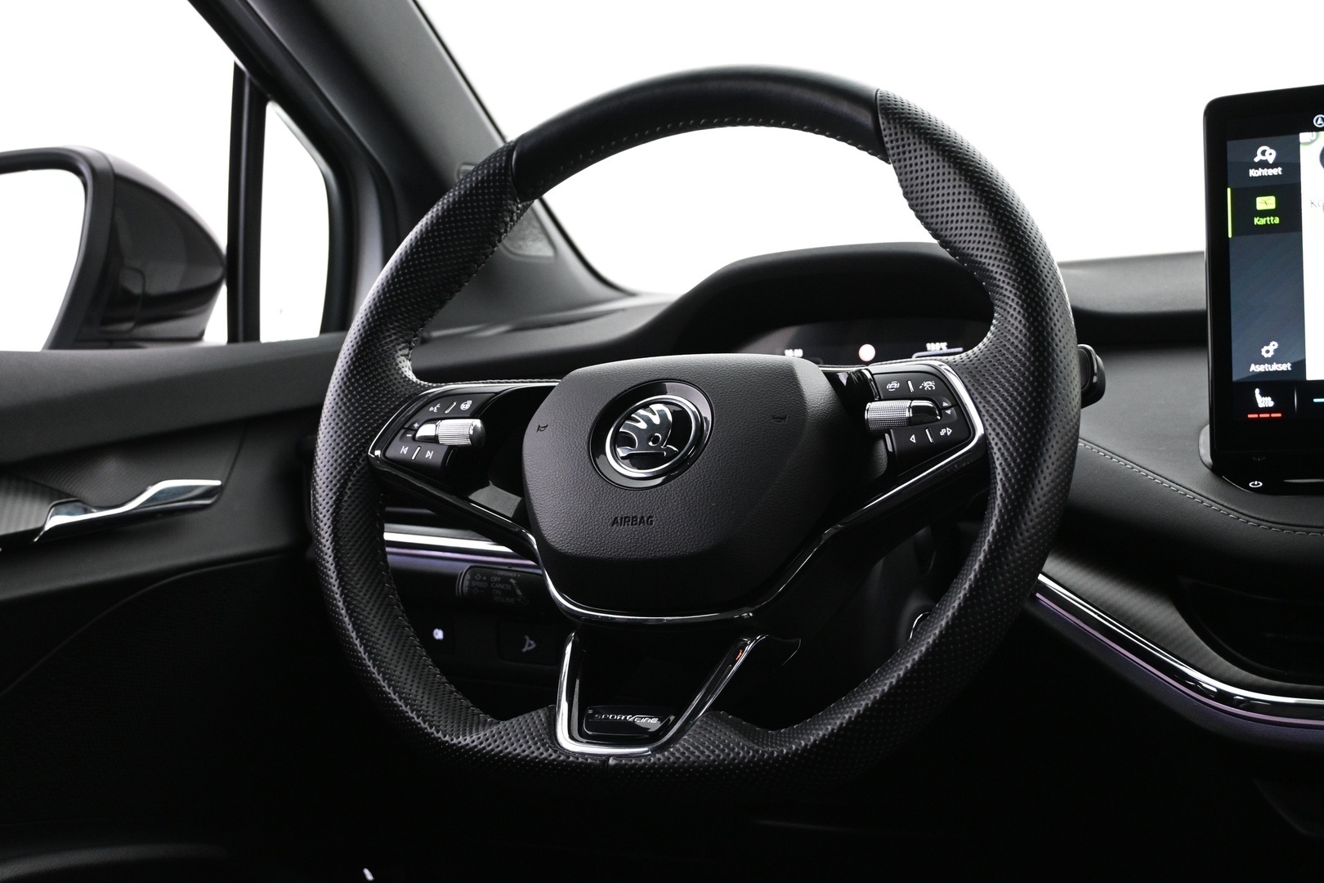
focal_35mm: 46
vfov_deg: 29.4
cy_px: 442
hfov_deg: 43.0
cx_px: 662
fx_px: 1682
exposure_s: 1/20
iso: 1600
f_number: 4.8
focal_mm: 30.5
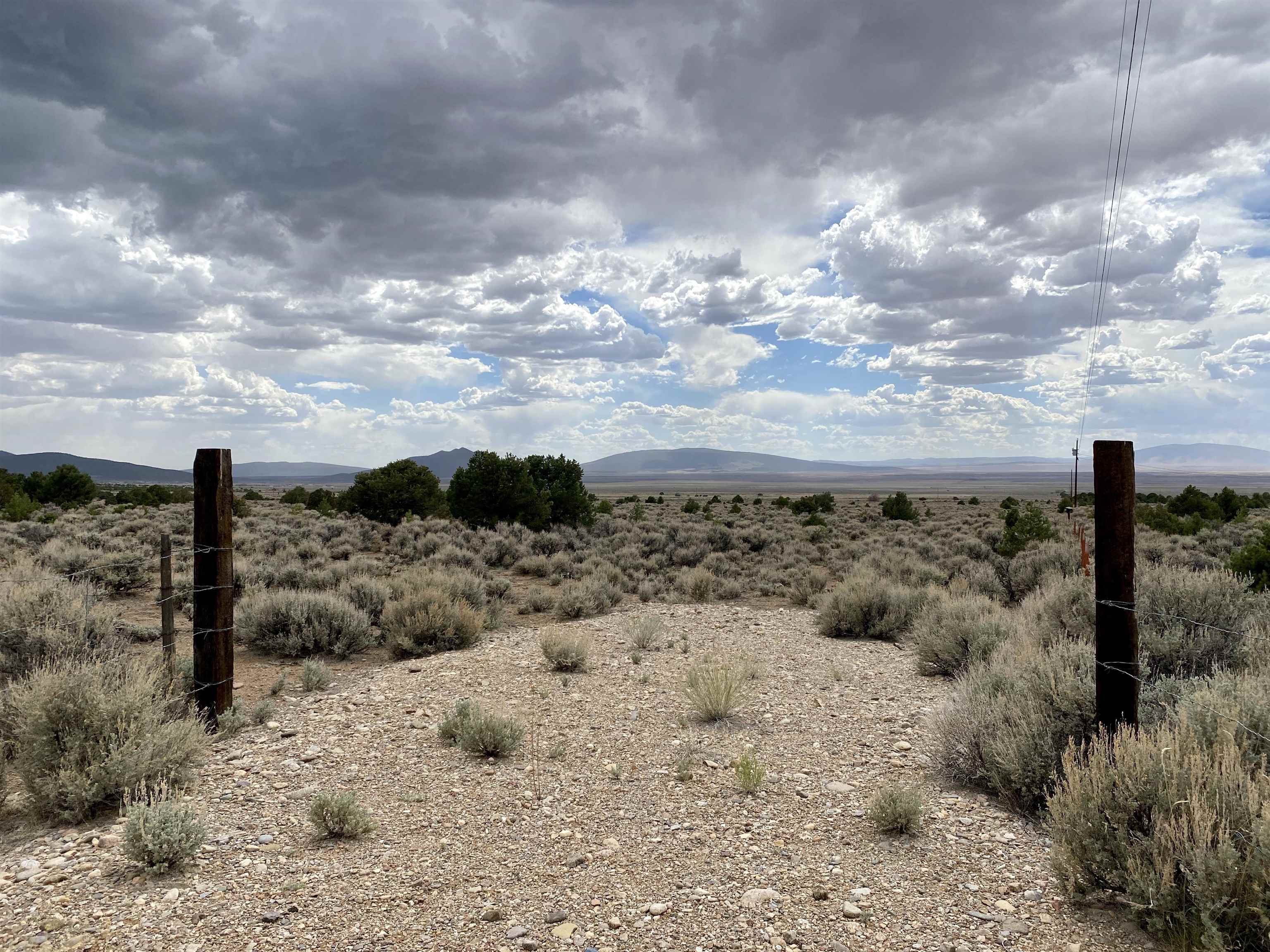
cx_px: 635
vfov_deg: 53.1
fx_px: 954
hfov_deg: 67.3
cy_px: 476
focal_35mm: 26
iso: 32
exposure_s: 1/3846
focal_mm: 4.25
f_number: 1.8
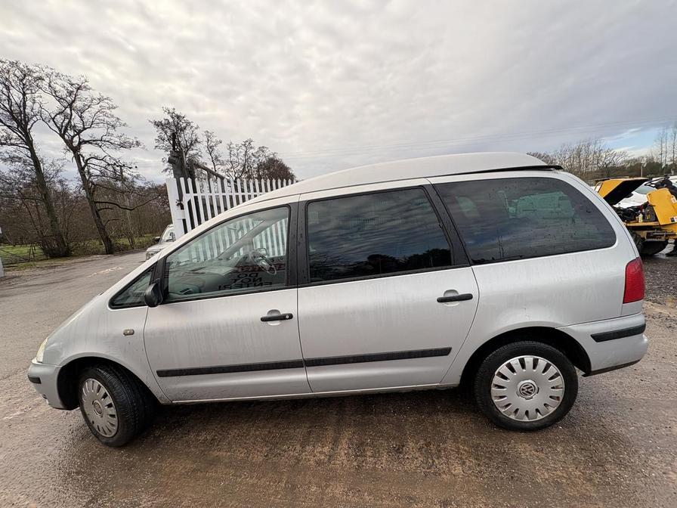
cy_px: 254
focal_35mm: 14
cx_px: 338
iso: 40
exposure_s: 1/318
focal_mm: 2.22
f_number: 2.2
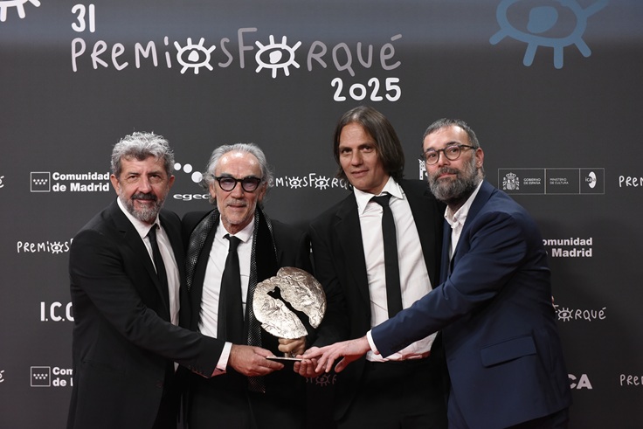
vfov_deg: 19.5
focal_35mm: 70
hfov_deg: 28.8
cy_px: 214
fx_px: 1250
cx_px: 322
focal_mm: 70
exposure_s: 1/320
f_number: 4.5
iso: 3200
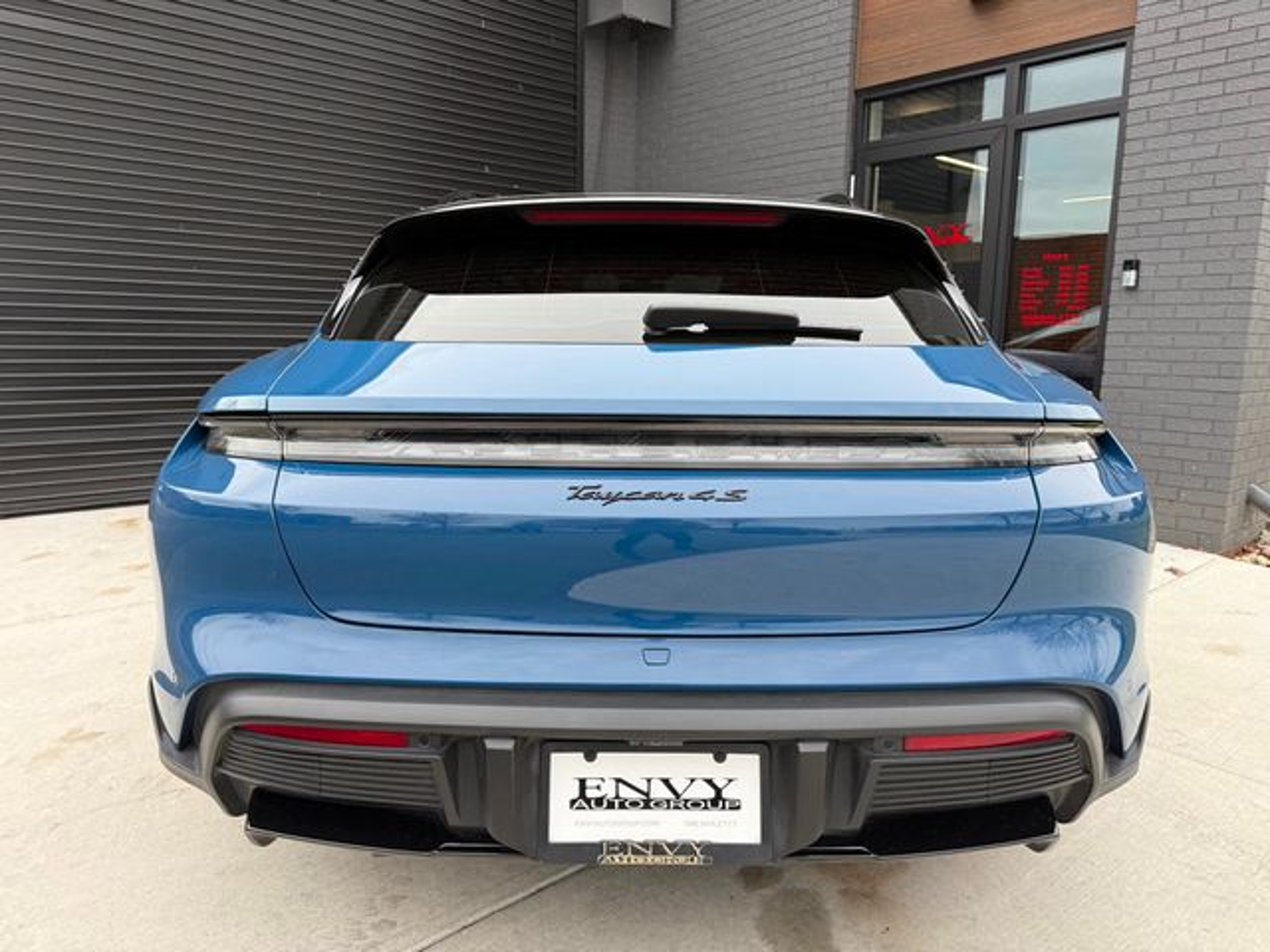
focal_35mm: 24
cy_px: 476
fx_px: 881
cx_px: 635
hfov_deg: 71.6
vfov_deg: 56.8
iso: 80
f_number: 1.78
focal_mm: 6.76
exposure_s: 1/504
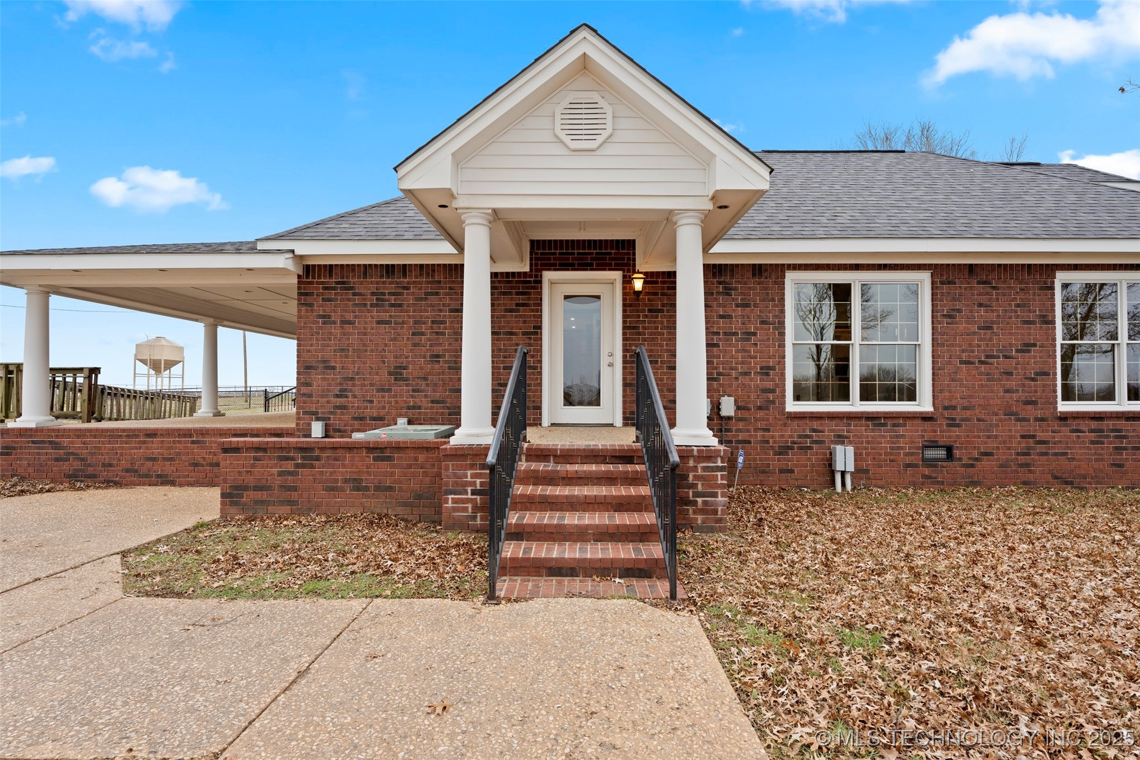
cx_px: 570
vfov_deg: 69.8
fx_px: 545
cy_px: 380
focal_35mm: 17
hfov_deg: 92.6
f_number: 9
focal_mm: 17.2
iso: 250
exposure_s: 1/40
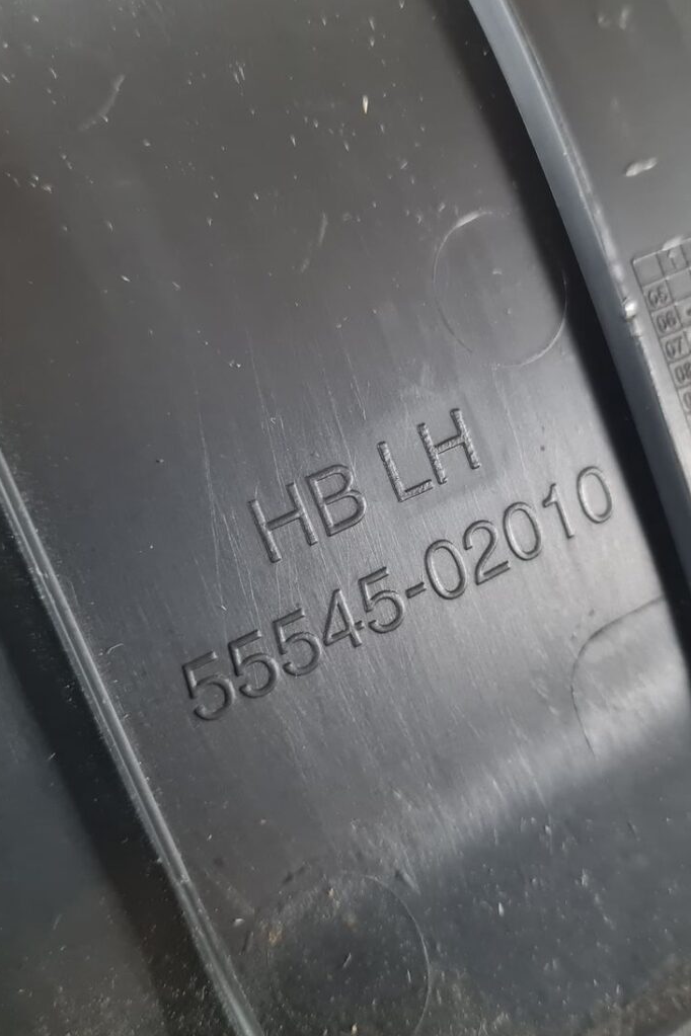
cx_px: 395
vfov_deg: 51.9
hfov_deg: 35.9
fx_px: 1065
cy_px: 514
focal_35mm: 37
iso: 800
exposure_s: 1/50
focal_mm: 5.4
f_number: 1.8
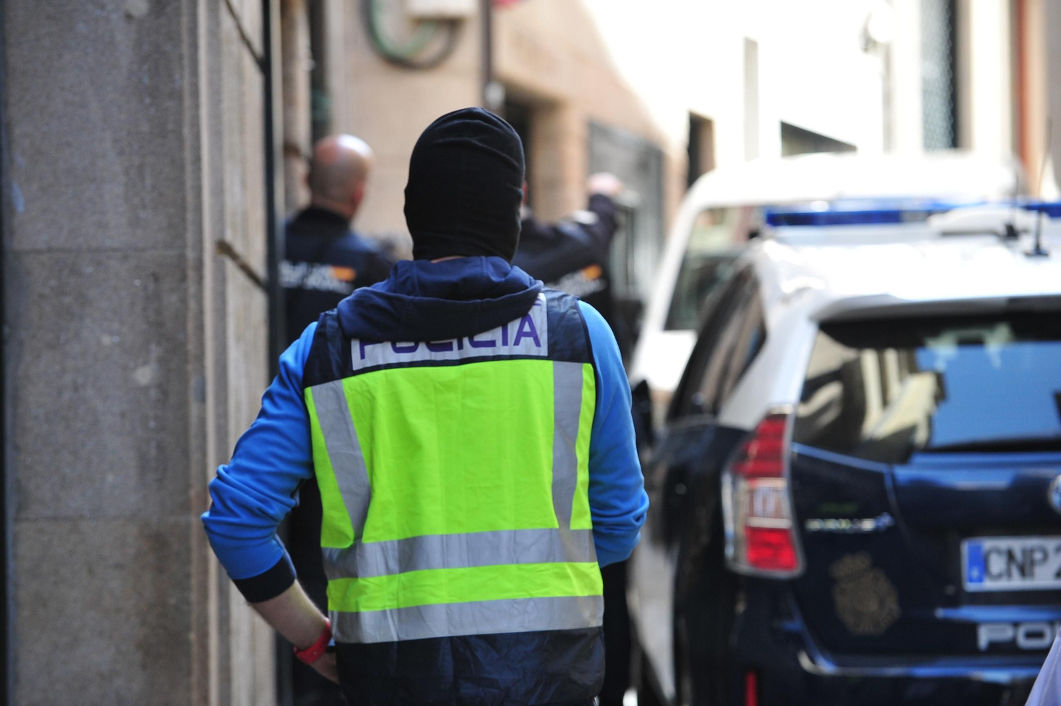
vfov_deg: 10.5
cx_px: 530
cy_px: 353
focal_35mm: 130
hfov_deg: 15.8
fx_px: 3829
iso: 1250
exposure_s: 1/400
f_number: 4.5
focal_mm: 130
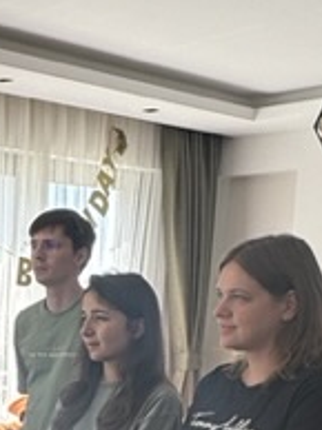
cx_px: -33
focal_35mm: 74
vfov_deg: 25.0
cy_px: 434
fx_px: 920
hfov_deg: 19.0
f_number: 2.2
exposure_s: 1/99
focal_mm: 2.22
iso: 50
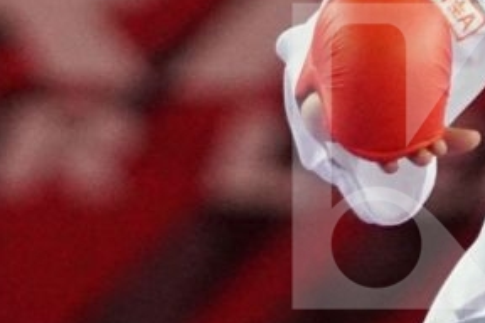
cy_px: 156
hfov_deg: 1.4
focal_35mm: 1502
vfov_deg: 0.9
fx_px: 20234
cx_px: -121
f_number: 2.8
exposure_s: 1/2000
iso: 3200
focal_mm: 160
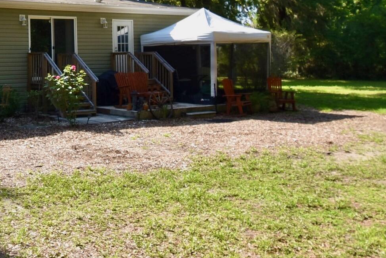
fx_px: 496
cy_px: 41
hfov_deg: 38.9
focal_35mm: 46
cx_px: 23
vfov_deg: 28.4
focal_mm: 13
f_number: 7.1
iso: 200
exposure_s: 1/400
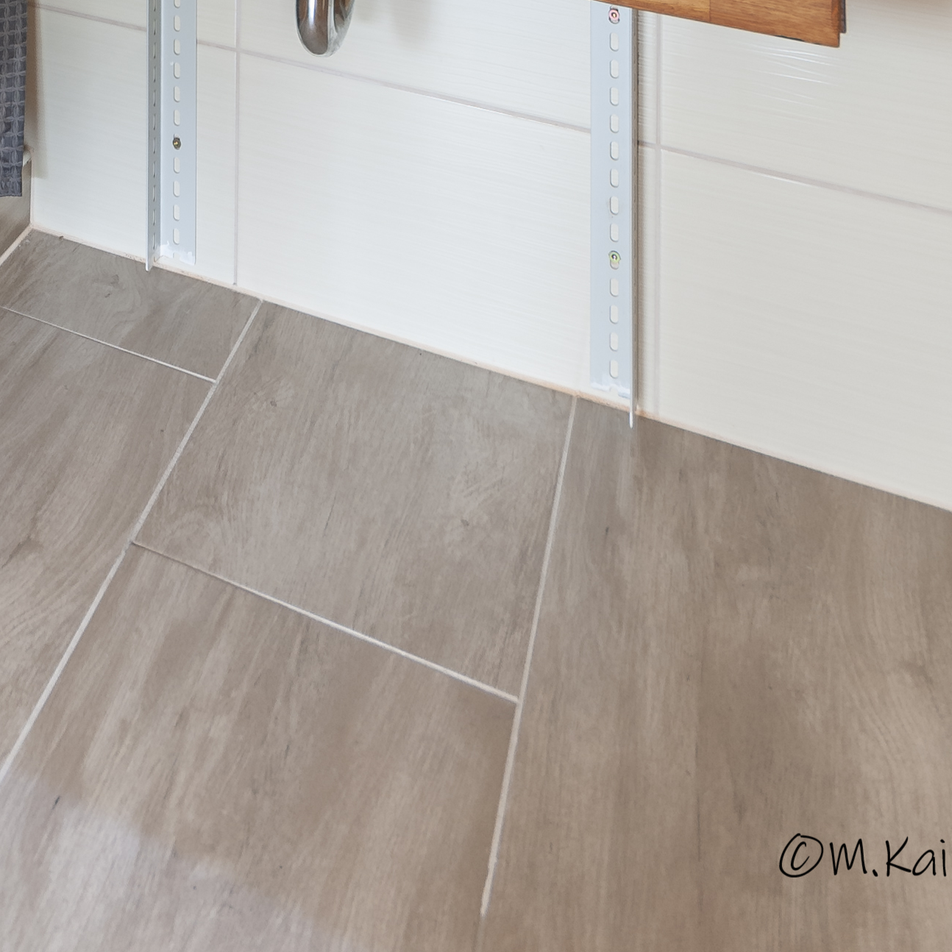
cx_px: 53
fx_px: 1307
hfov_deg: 36.8
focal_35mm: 42
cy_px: -604
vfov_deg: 25.2
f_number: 8
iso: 100
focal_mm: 10
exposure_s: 1/1.25
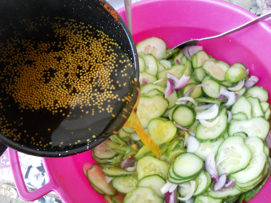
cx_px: 136
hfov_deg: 45.8
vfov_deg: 35.1
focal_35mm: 41
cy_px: 102
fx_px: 321
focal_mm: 6.72
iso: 400
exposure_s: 1/60
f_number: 3.1
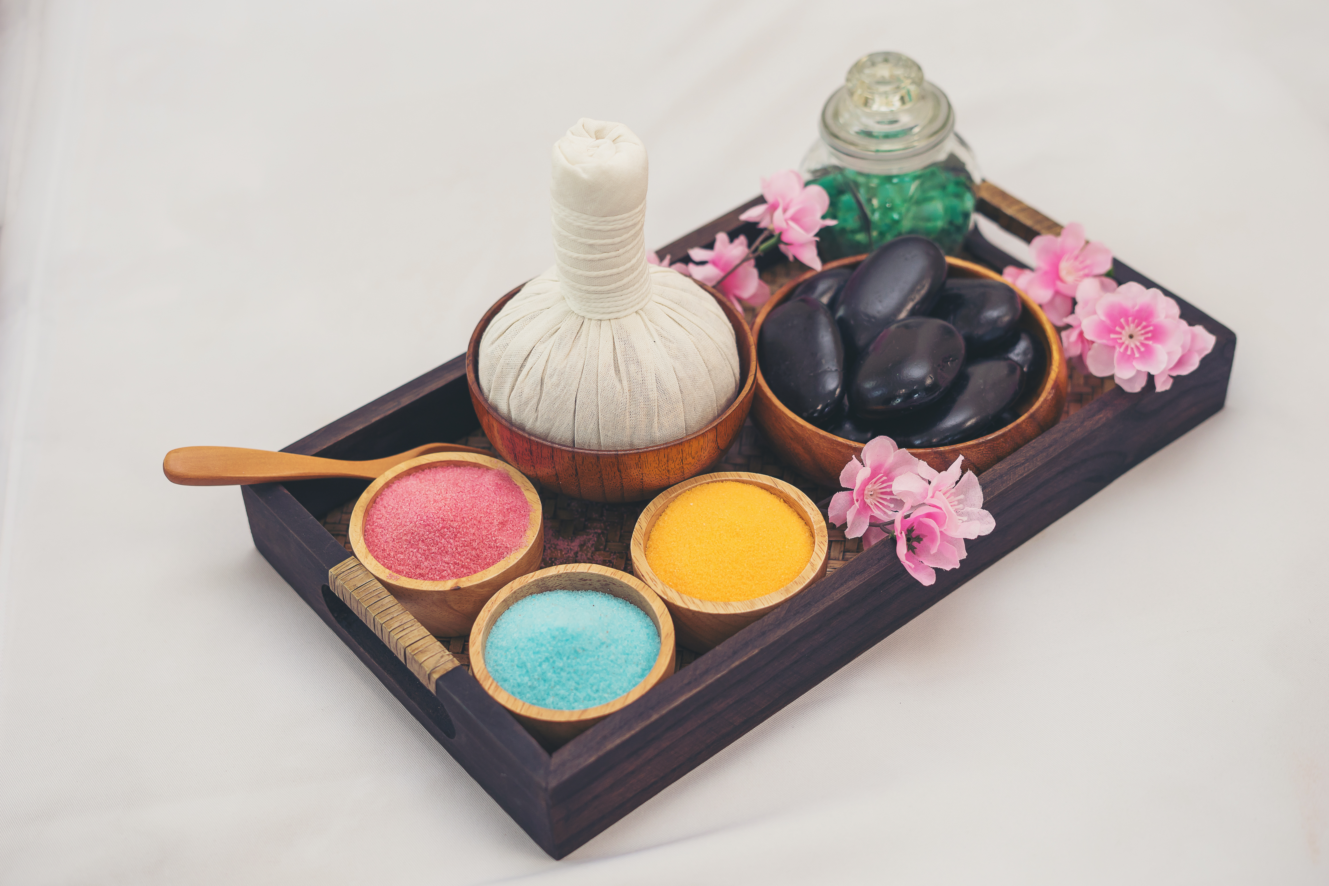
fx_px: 1846
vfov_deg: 27.0
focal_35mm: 50
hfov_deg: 39.6
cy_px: 443
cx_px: 664
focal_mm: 50
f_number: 3.2
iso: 100
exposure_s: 1/125
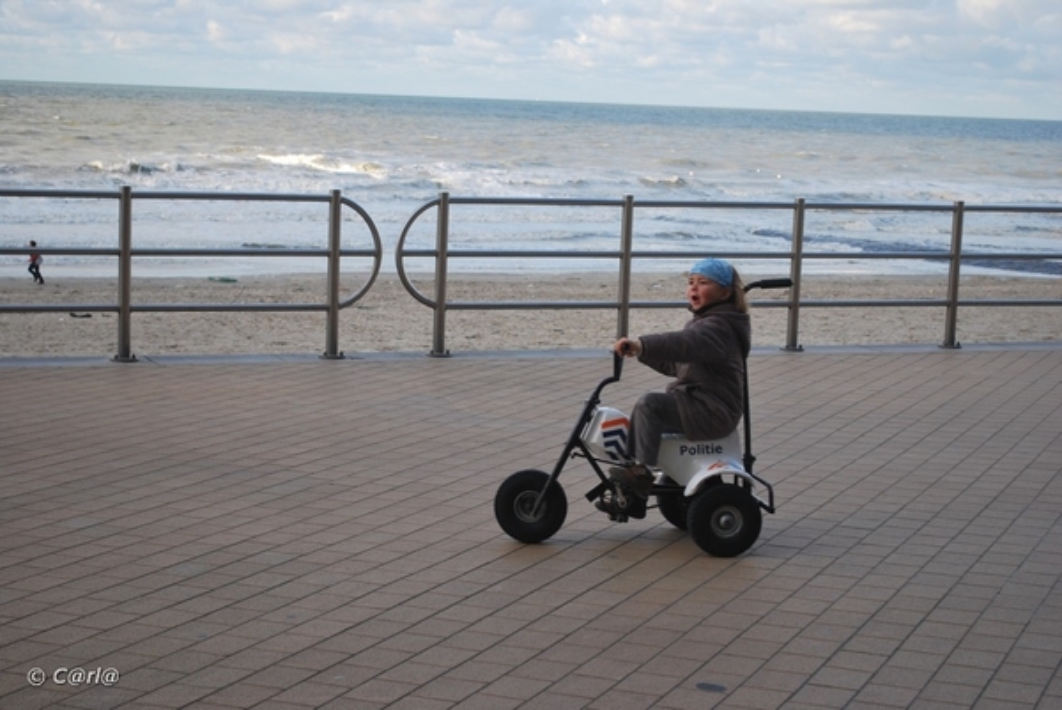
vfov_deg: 19.8
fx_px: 2037
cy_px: 355
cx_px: 531
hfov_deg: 29.2
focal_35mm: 69
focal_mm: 46
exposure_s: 1/125
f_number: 5.6
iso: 100
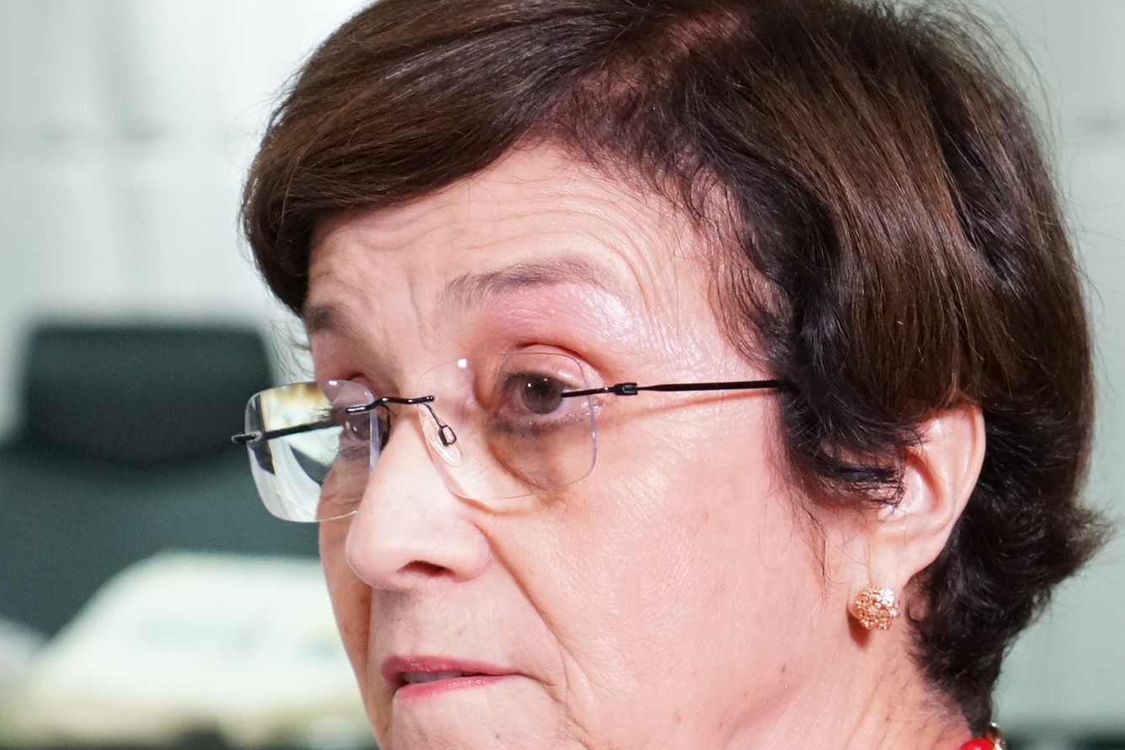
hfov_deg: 9.8
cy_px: 823
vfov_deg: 6.5
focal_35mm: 210
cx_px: 656
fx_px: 6561
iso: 3200
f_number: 4.5
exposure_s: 1/125
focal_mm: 70
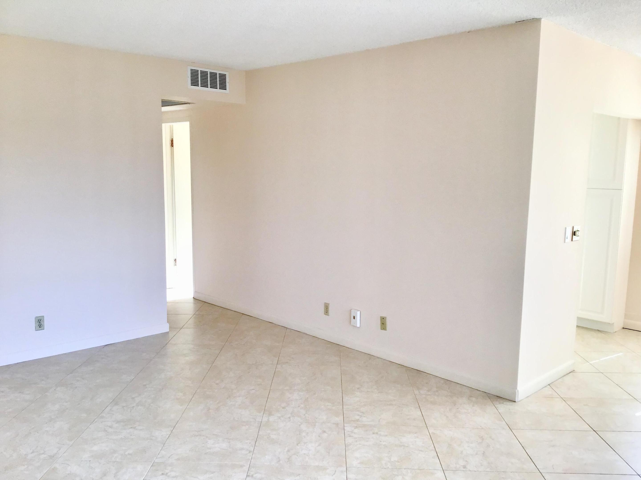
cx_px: 320
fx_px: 574
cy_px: 240
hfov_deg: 58.4
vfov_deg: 45.4
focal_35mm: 31
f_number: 2.4
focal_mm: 3.3
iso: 32
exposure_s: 1/60
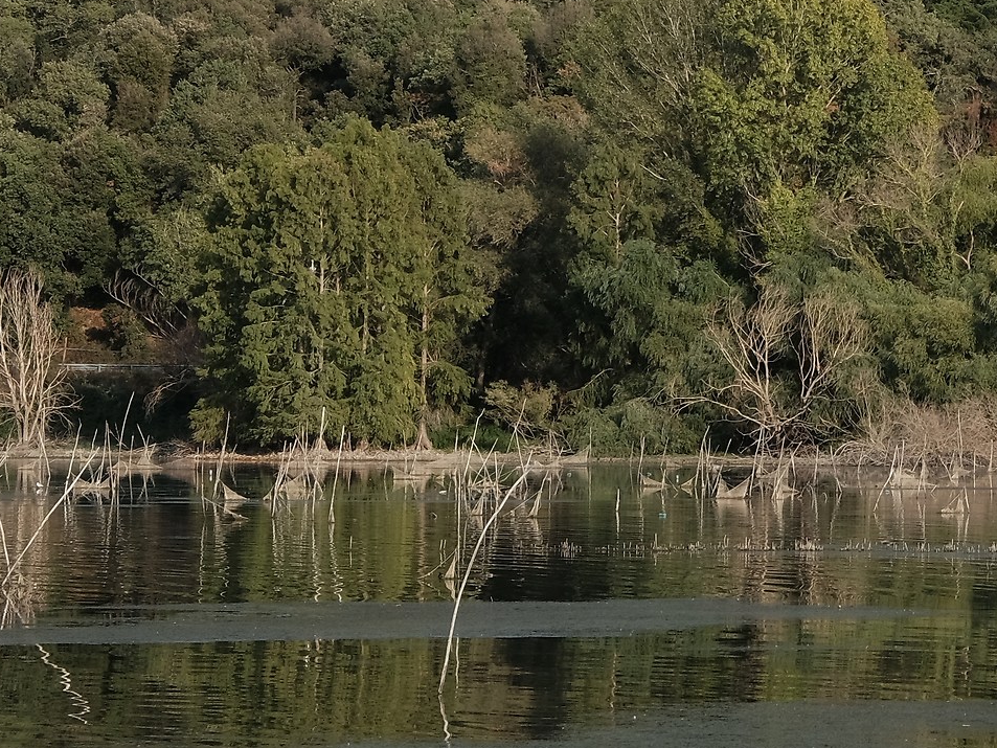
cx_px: 1124
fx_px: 5790
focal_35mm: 201
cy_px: 85
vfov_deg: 7.4
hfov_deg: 9.7
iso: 400
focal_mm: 55
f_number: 13
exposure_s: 1/210
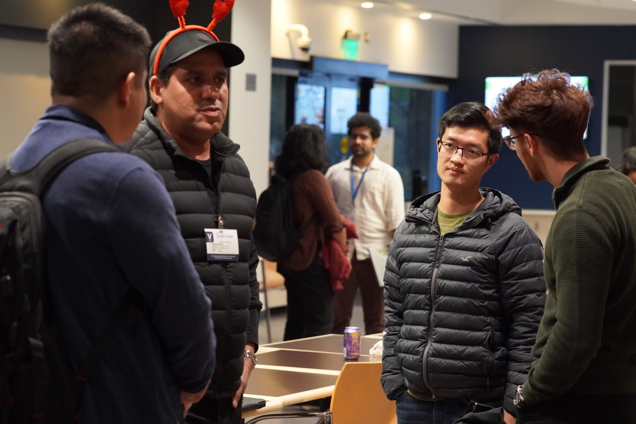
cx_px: 318
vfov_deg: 12.2
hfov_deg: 18.2
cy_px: 212
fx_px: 1987
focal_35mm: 112
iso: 4000
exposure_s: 1/160
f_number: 4
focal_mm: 75
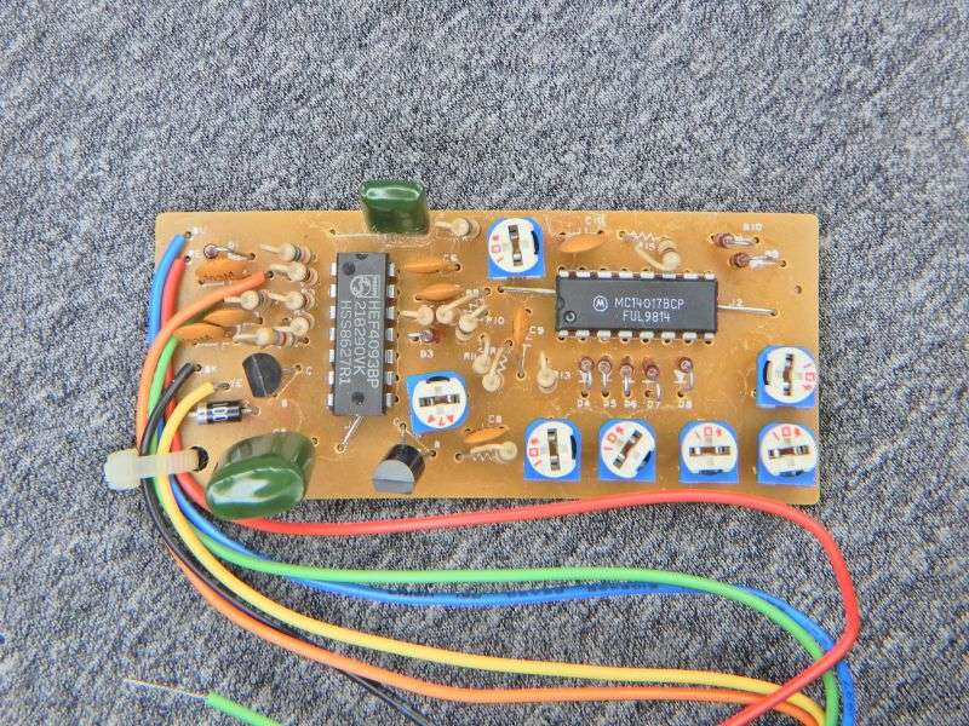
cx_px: 484
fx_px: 1260
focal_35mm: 45
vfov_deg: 32.2
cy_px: 363
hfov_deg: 42.1
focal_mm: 8
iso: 80
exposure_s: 1/40
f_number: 4.5
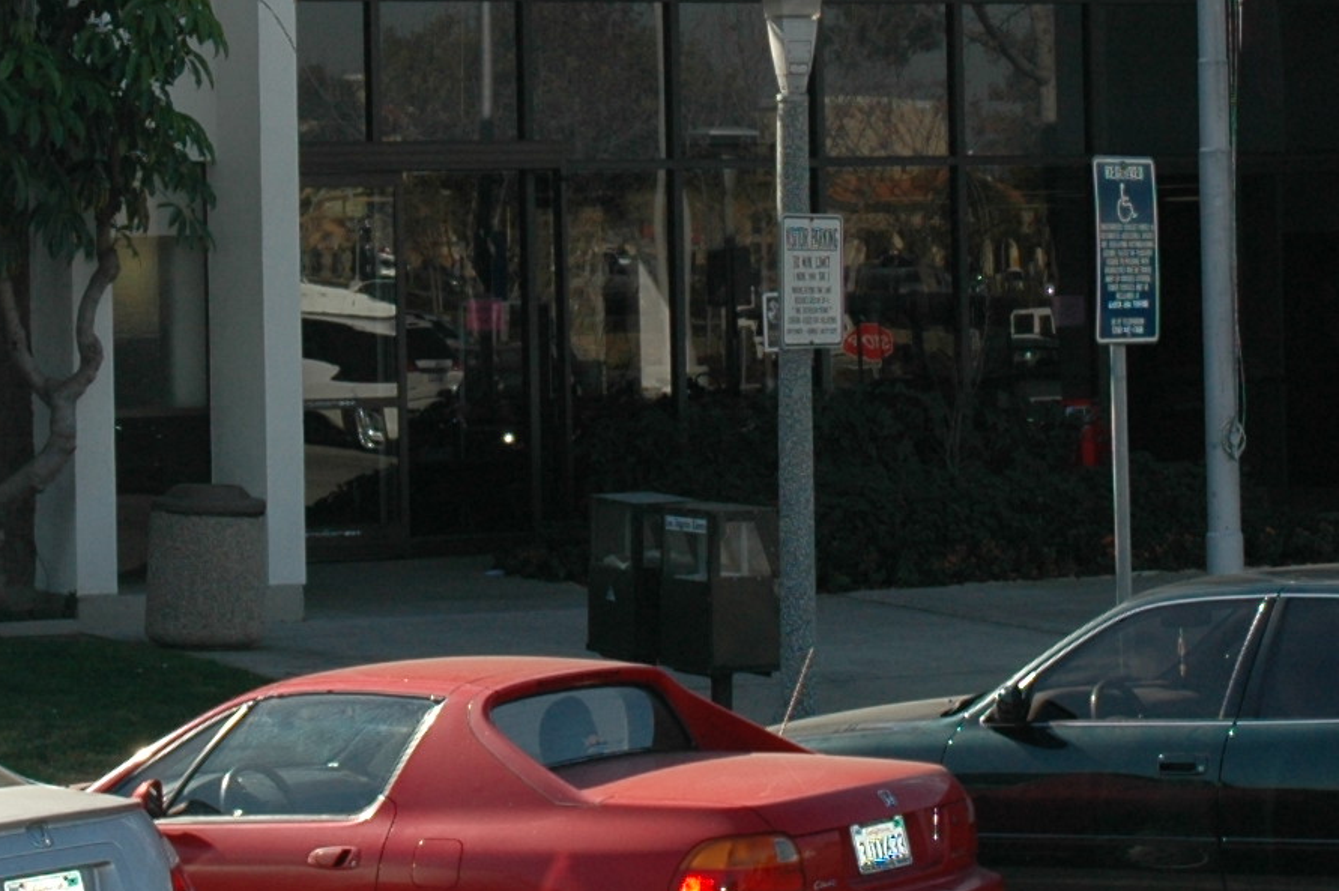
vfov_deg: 10.0
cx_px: 618
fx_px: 5081
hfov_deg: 15.0
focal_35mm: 137
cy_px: 9
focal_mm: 27
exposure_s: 1/500
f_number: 5.6
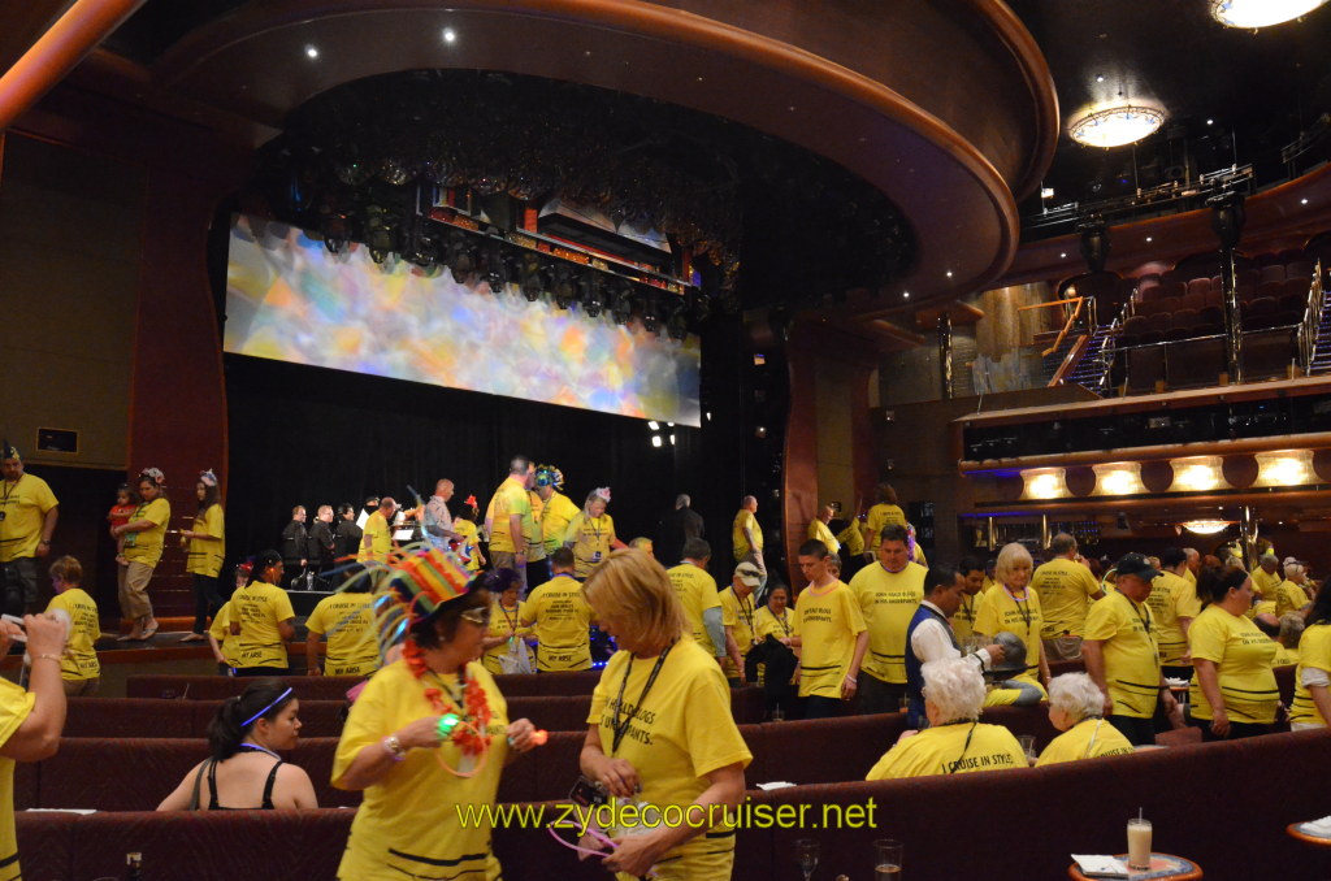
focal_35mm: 27
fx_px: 996
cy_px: 440
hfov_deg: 67.5
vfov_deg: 47.7
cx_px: 666
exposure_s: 1/100
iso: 6400
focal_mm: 18
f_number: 5
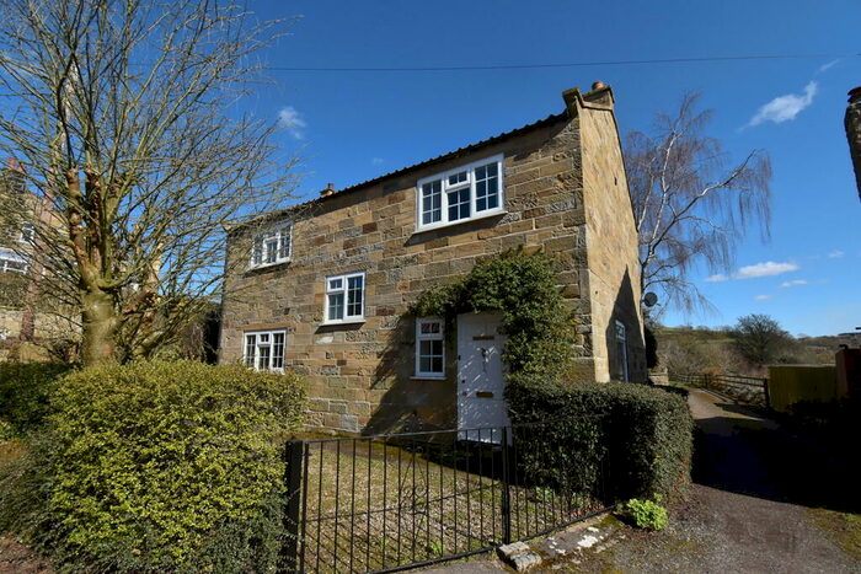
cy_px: 287
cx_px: 430
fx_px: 359
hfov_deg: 100.4
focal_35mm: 15
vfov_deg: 77.4
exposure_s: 1/1600
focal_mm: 10
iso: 800
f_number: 8
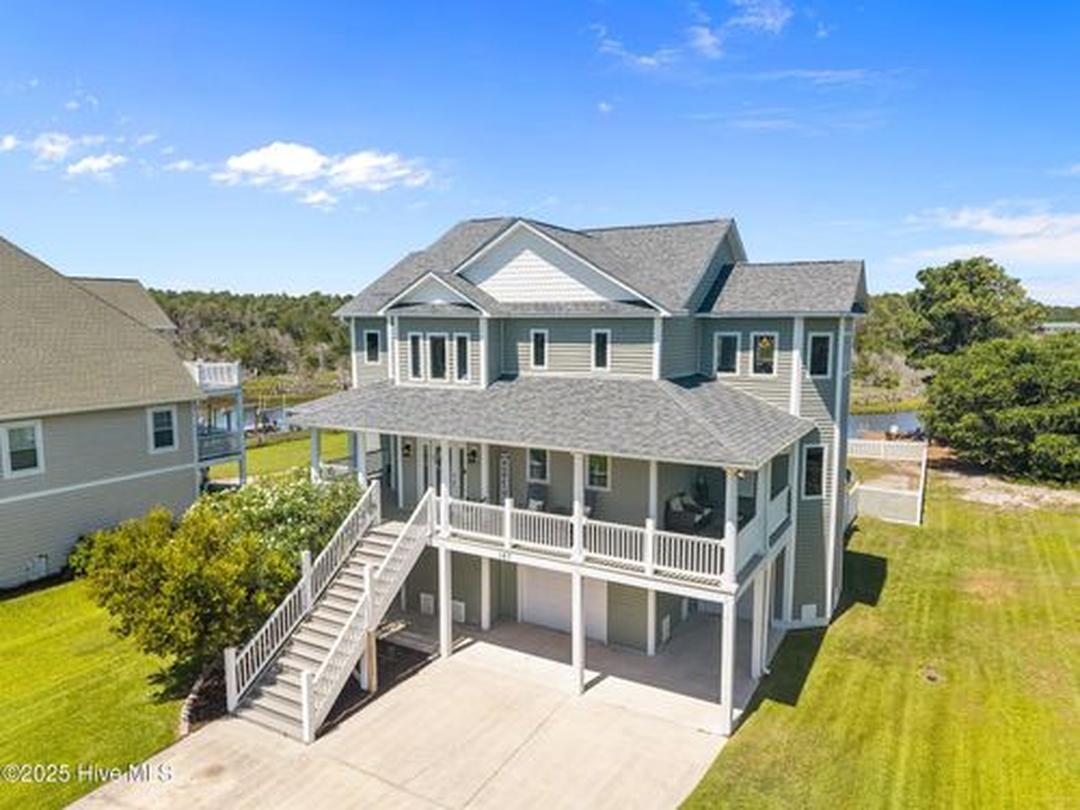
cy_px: 405
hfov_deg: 71.6
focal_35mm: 24
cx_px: 540
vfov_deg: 56.8
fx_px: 749
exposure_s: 1/4000
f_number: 1.8
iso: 130
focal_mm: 8.67
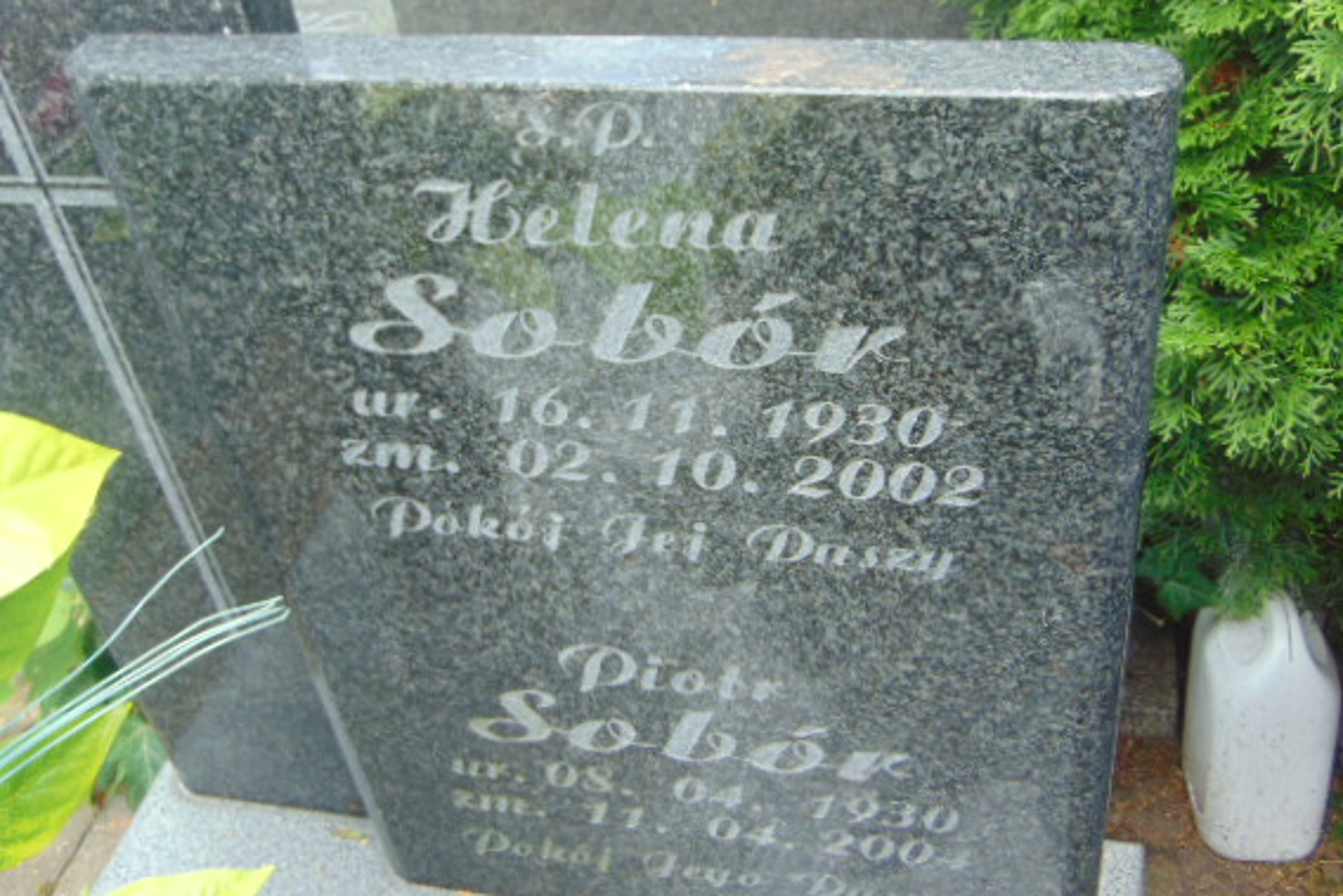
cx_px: 719
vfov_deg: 32.6
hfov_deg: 47.4
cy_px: 459
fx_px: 1530
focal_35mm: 41
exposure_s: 1/100
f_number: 3.2
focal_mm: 6.3
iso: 80
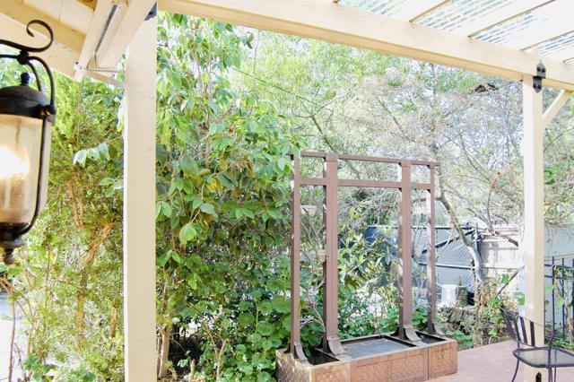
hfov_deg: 64.6
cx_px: 287
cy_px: 191
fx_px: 454
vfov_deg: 45.6
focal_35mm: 28
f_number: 5.6
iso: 400
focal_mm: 19
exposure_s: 1/125
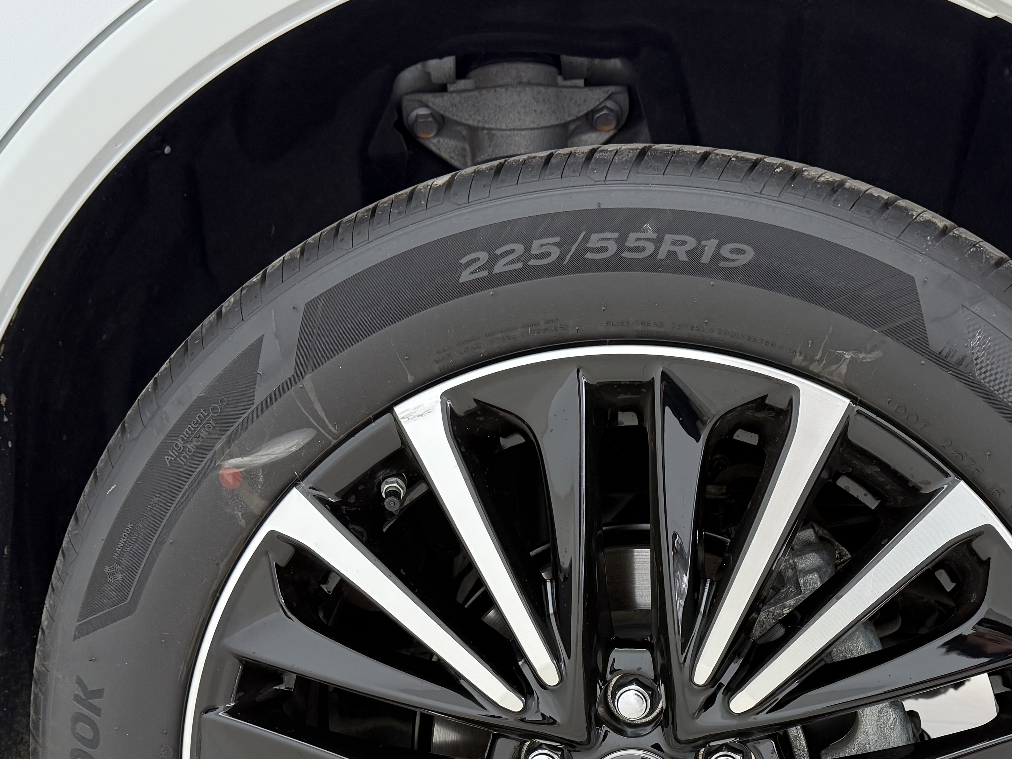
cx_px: 650
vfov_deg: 28.6
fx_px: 1432
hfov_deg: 38.6
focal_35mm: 49
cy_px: 674
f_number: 1.78
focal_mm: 6.76
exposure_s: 1/121
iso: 160
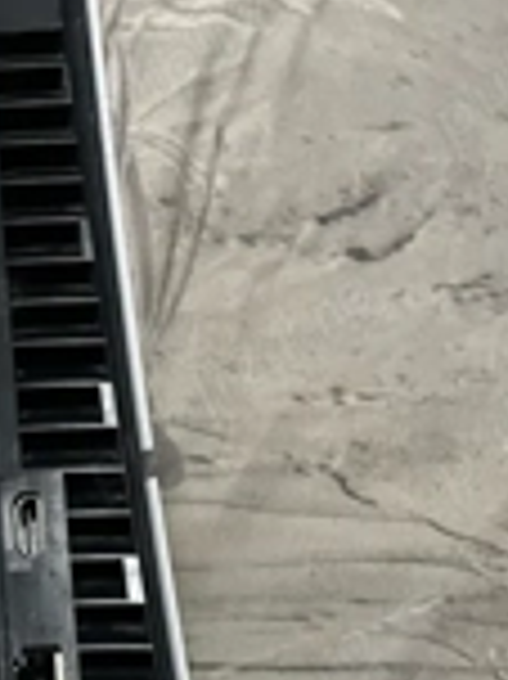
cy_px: 788
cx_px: -31
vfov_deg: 25.6
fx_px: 1352
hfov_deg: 20.4
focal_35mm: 69
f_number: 1.6
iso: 500
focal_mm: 4.2
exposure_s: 1/33
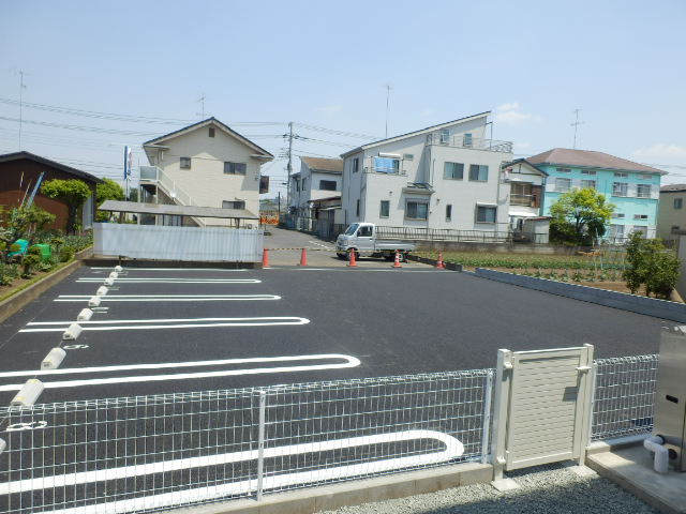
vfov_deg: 56.8
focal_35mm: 24
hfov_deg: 71.6
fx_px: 476
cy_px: 257
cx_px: 343
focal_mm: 4.2
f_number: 7.9
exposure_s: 1/160
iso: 80
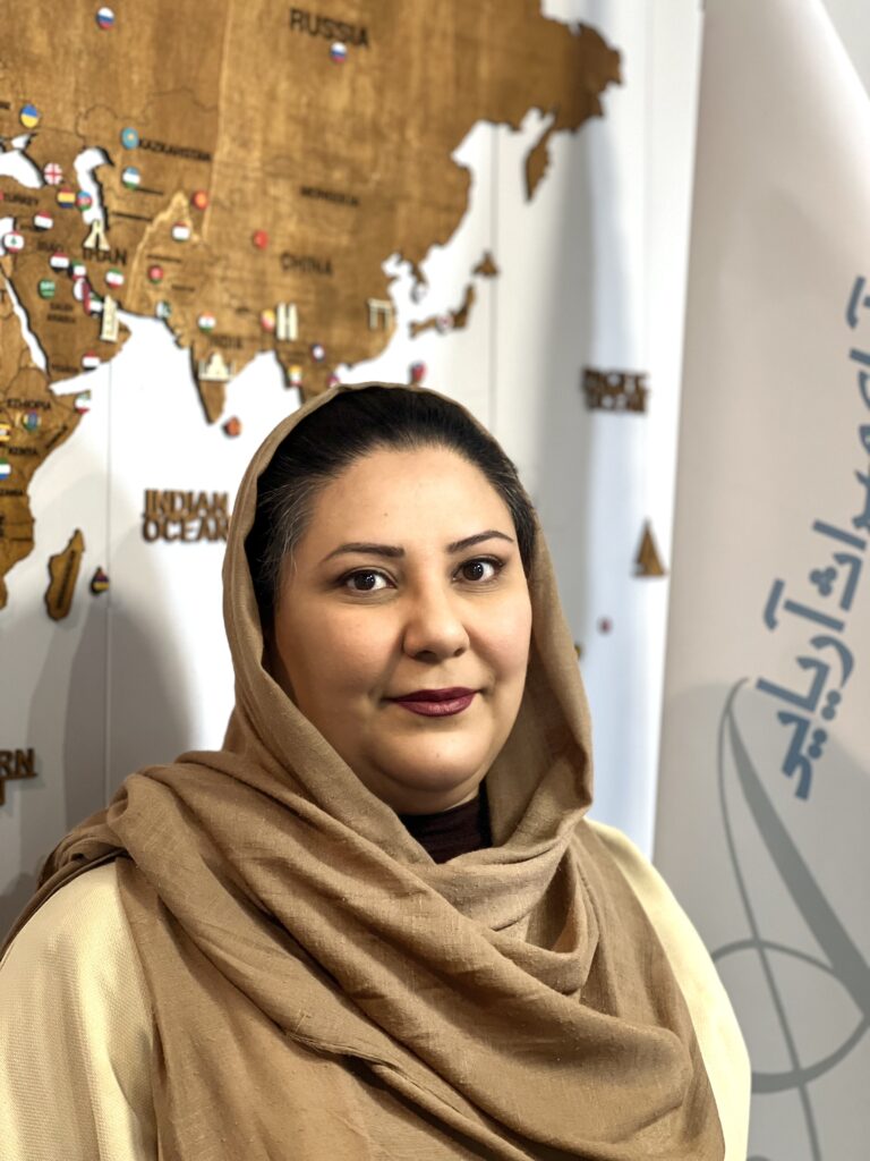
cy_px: 580
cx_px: 435
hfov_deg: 19.1
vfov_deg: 25.3
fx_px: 2580
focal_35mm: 77
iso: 200
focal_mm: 9
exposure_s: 1/33
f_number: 2.8
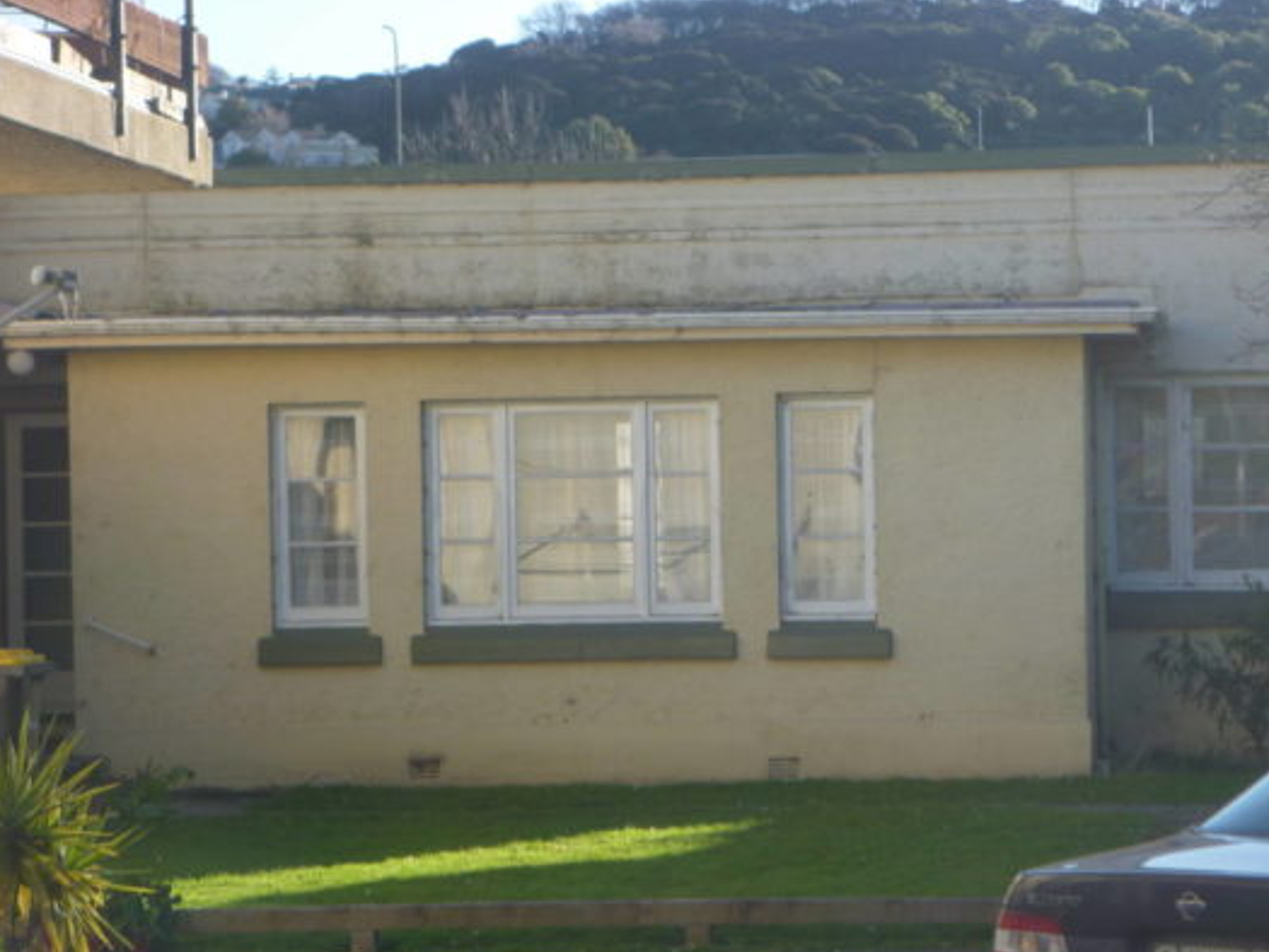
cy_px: 478
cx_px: 639
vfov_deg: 11.4
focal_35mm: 130
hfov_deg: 15.2
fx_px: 4767
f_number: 5.9
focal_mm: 22.8
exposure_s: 1/125
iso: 100
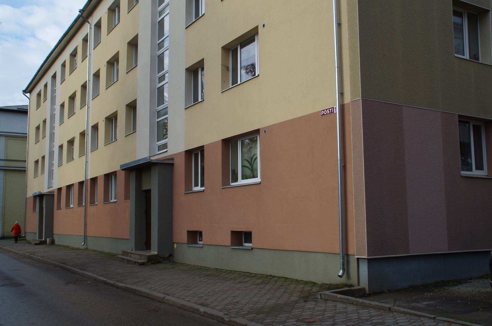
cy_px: 163
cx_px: 246
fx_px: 491
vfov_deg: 36.7
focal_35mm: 36
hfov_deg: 53.2
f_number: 11
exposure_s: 1/125
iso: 200
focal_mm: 24
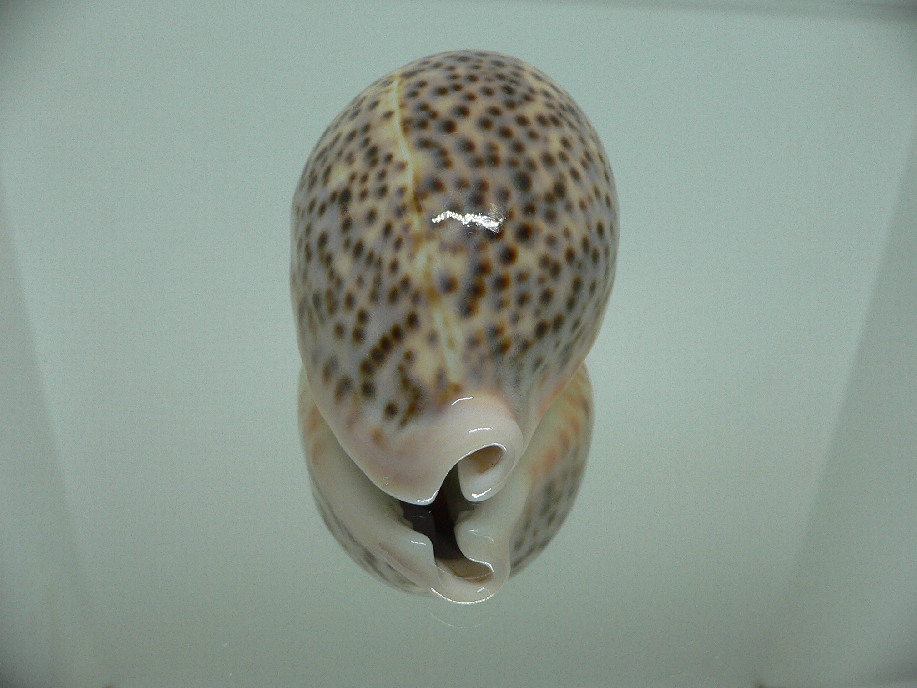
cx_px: 458
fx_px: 927
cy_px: 344
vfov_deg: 40.7
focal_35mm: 35
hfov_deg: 52.6
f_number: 2.8
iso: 150
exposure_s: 1/60
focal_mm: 4.6
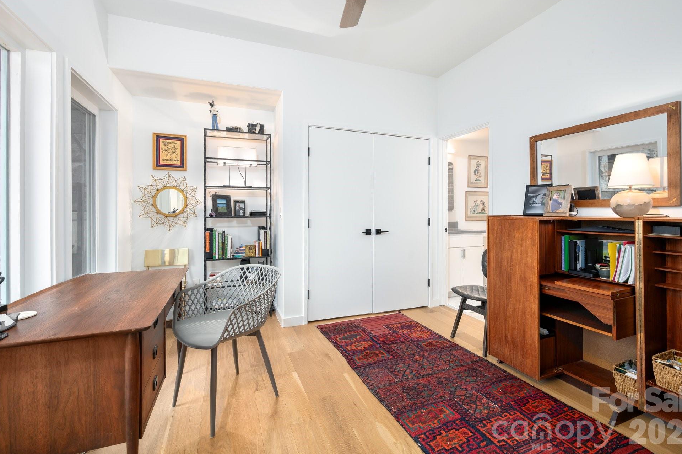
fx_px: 303
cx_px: 342
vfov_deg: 73.6
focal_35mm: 16
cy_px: 215
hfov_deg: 96.8
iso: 200
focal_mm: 15
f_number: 8
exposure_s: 1/13
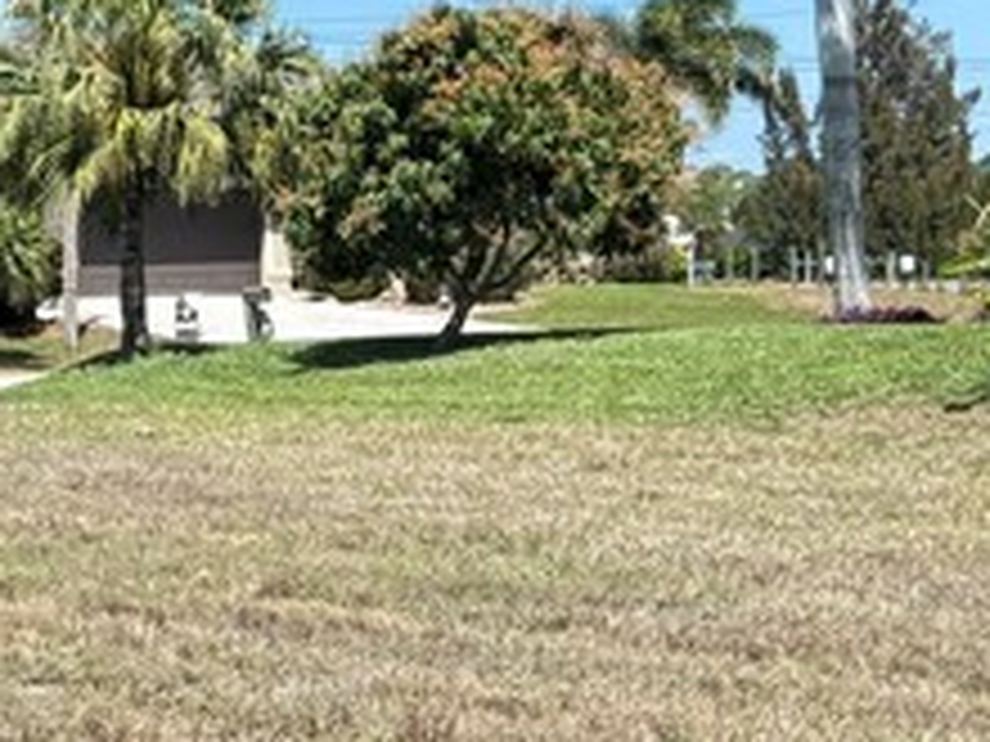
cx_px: -945
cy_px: 315
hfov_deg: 13.9
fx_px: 3461
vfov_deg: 12.2
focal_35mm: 121
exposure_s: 1/1418
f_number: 1.6
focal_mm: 5.96
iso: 50
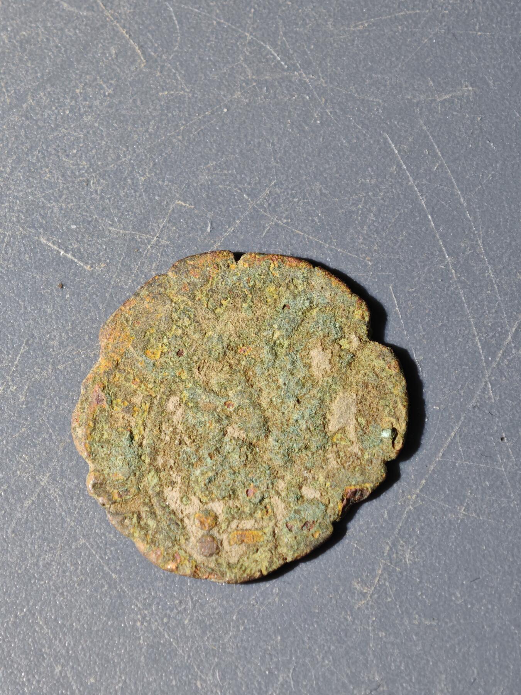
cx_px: 260
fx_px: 2107
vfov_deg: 18.7
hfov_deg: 14.1
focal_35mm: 105
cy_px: 348
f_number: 2
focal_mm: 9
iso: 250
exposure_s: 1/100
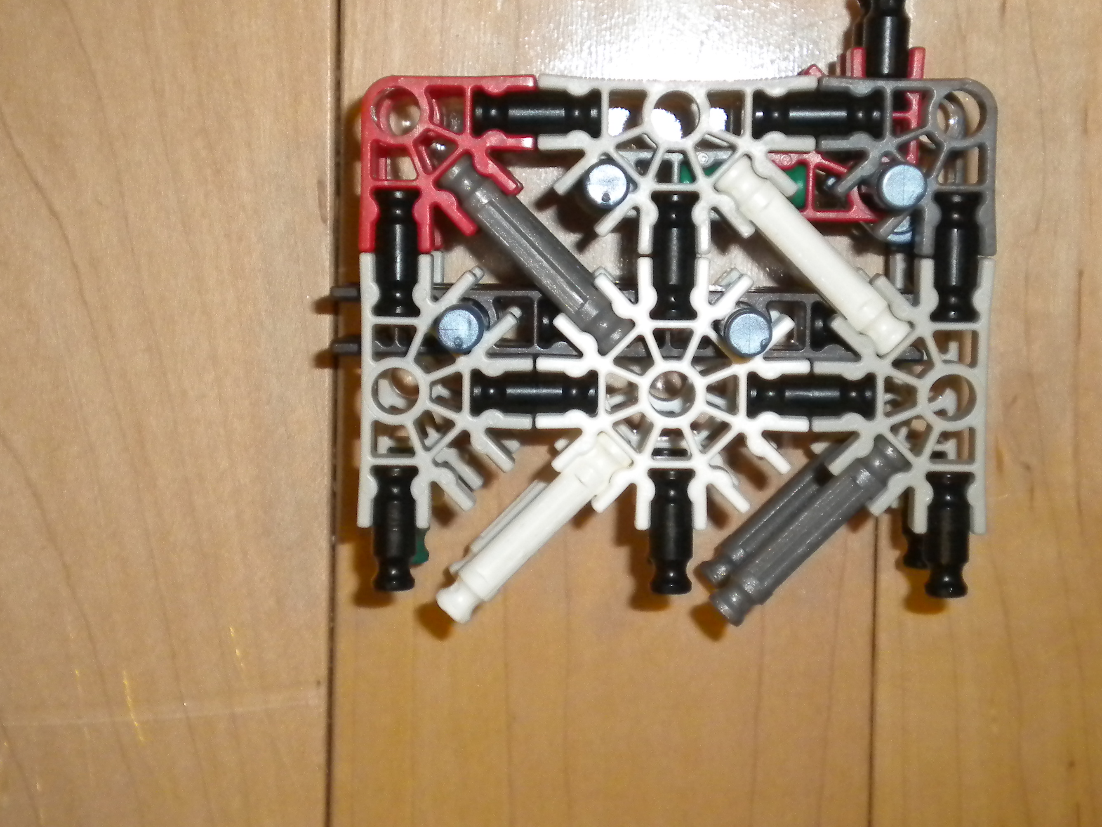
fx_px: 2260
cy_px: 387
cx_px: 581
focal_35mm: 71
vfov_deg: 20.7
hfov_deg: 27.4
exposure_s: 1/30
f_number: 3.9
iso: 400
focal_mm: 9.3
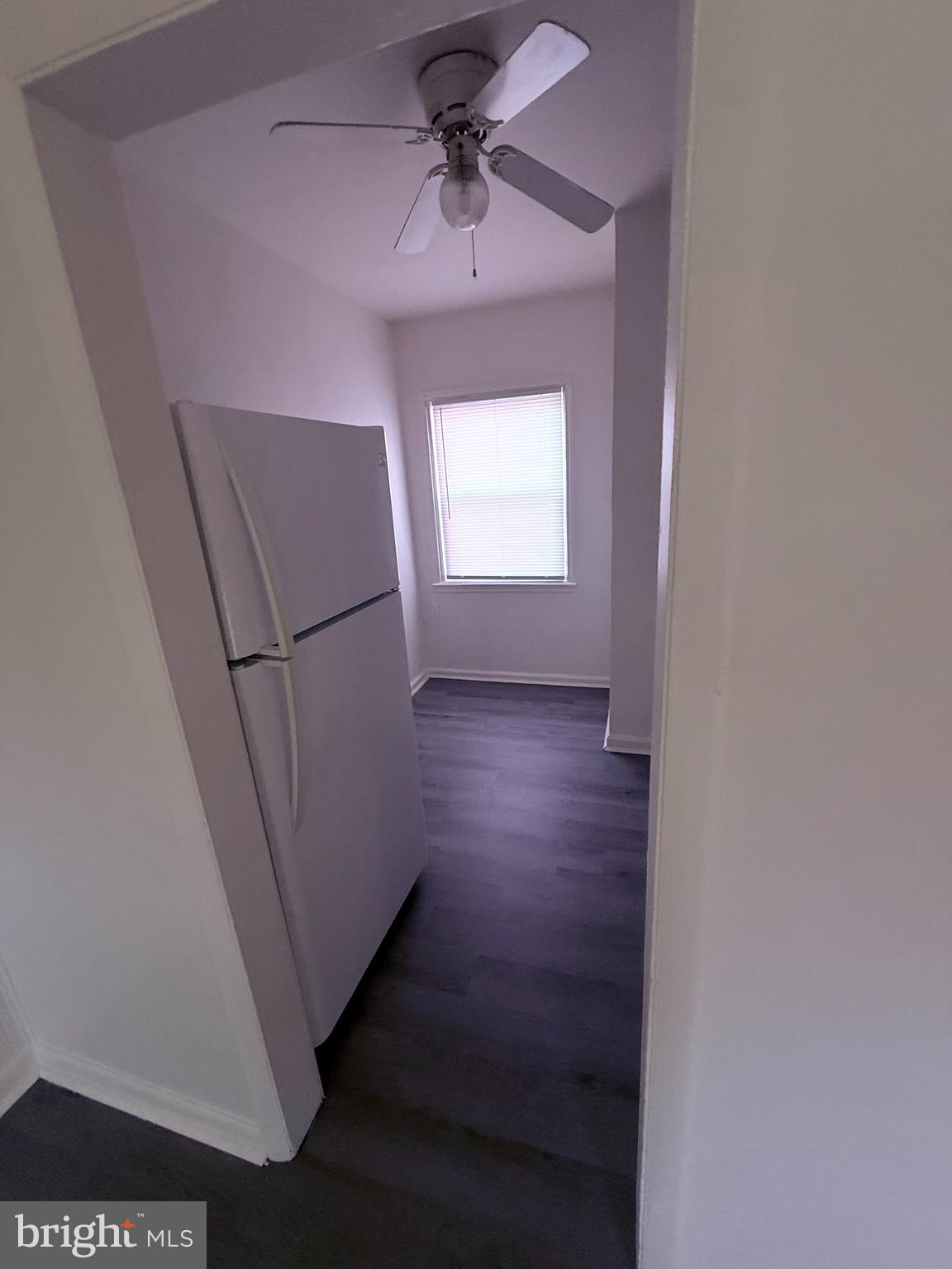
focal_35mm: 14
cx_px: 476
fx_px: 513
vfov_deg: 102.1
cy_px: 634
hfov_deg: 85.7
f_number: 2.2
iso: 250
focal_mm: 2.22
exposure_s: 1/120
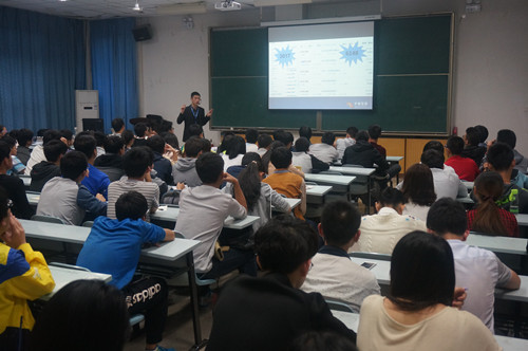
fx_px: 593
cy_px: 176
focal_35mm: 40
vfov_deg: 32.9
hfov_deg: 48.0
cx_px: 264
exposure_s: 1/60
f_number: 4.5
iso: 1250
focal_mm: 27
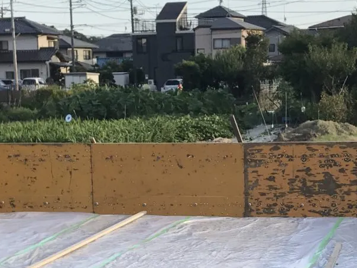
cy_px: 231
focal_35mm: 95
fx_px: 980
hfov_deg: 20.6
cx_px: 199
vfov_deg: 15.4
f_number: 1.8
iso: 20
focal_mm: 3.99
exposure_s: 1/948
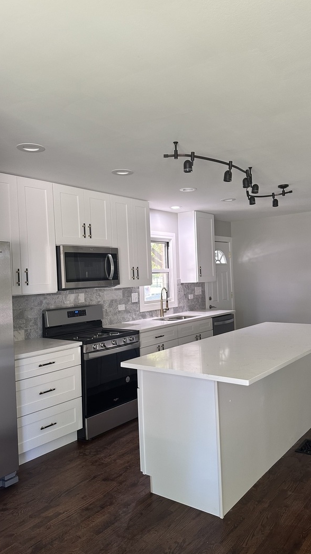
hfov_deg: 42.8
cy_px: 275
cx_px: 170
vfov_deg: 69.9
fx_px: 396
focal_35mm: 27
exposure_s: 1/60
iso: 160
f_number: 1.78
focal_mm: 6.86
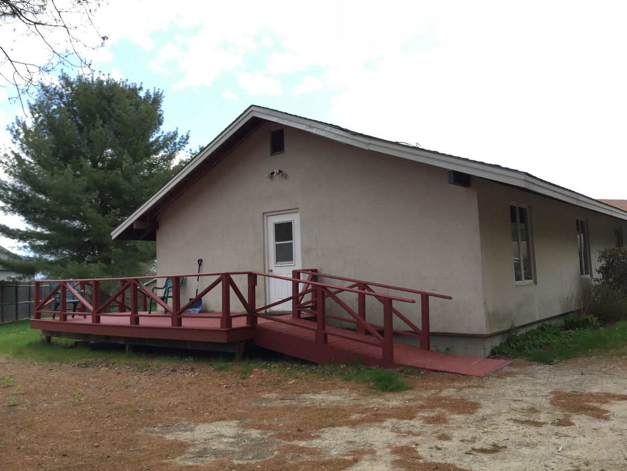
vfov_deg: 48.2
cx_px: 314
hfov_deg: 61.7
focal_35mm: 29
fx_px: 525
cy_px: 236
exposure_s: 1/694
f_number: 2.2
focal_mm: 4.15
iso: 32
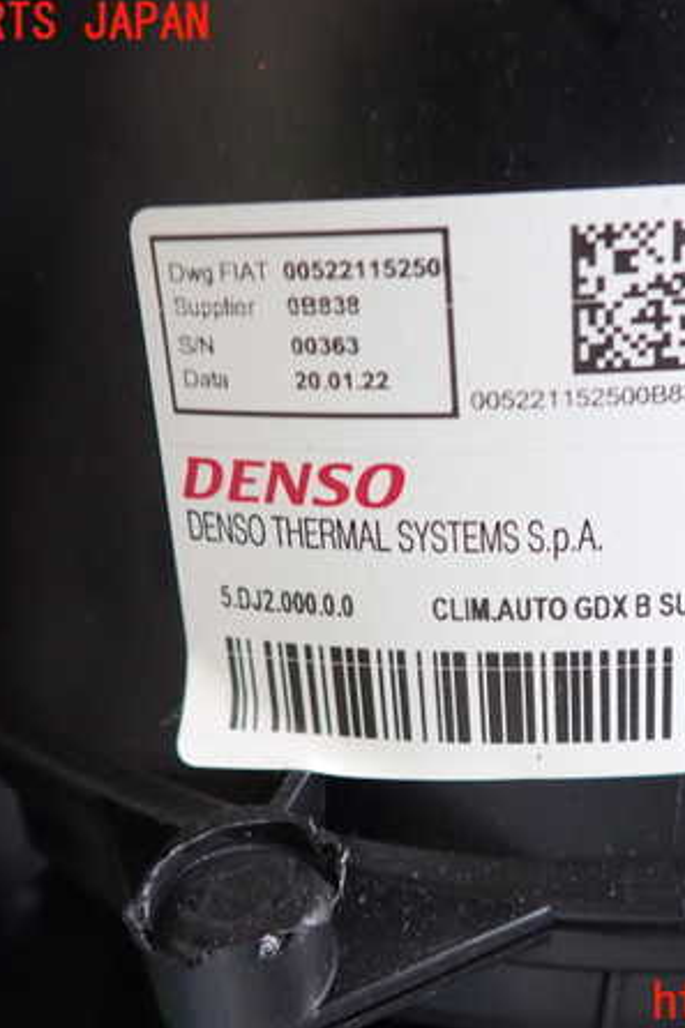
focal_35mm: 35
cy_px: 514
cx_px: 482
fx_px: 1000
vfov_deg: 54.5
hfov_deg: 37.2
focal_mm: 4.5
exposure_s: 1/50
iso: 200
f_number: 2
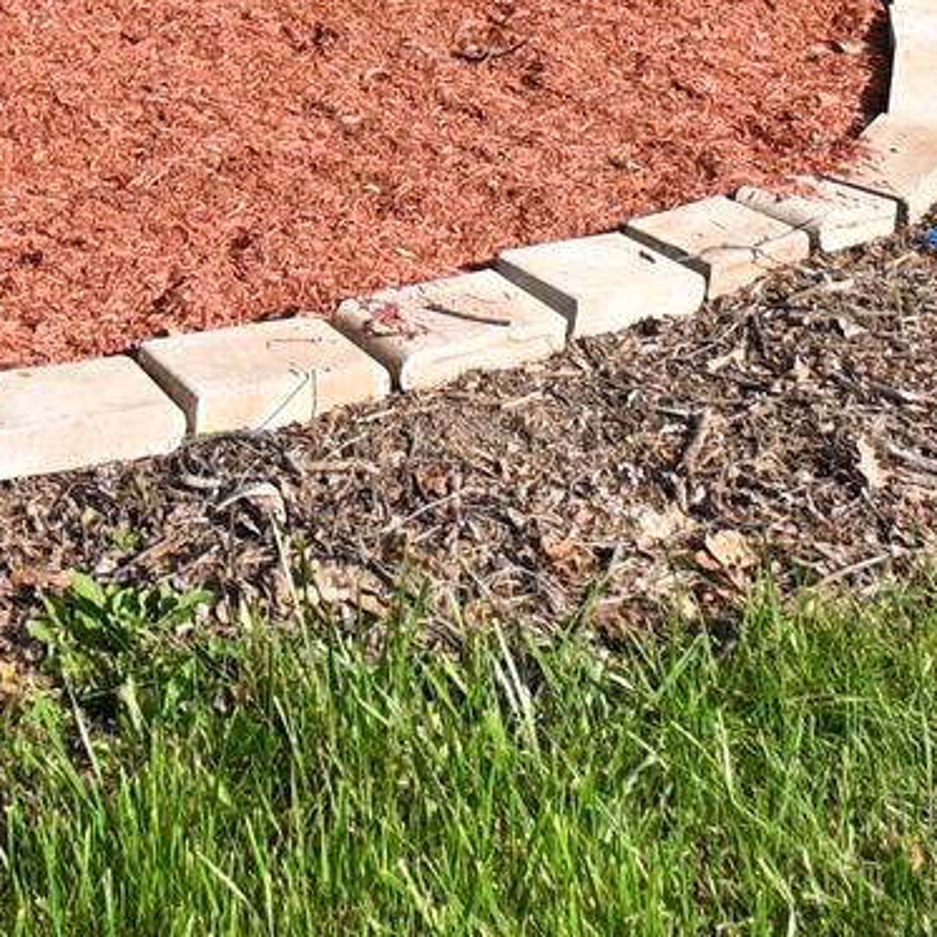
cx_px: -35
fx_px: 2144
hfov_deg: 23.5
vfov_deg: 19.2
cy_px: -705
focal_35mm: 70
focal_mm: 10
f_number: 7.1
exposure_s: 1/640
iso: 280
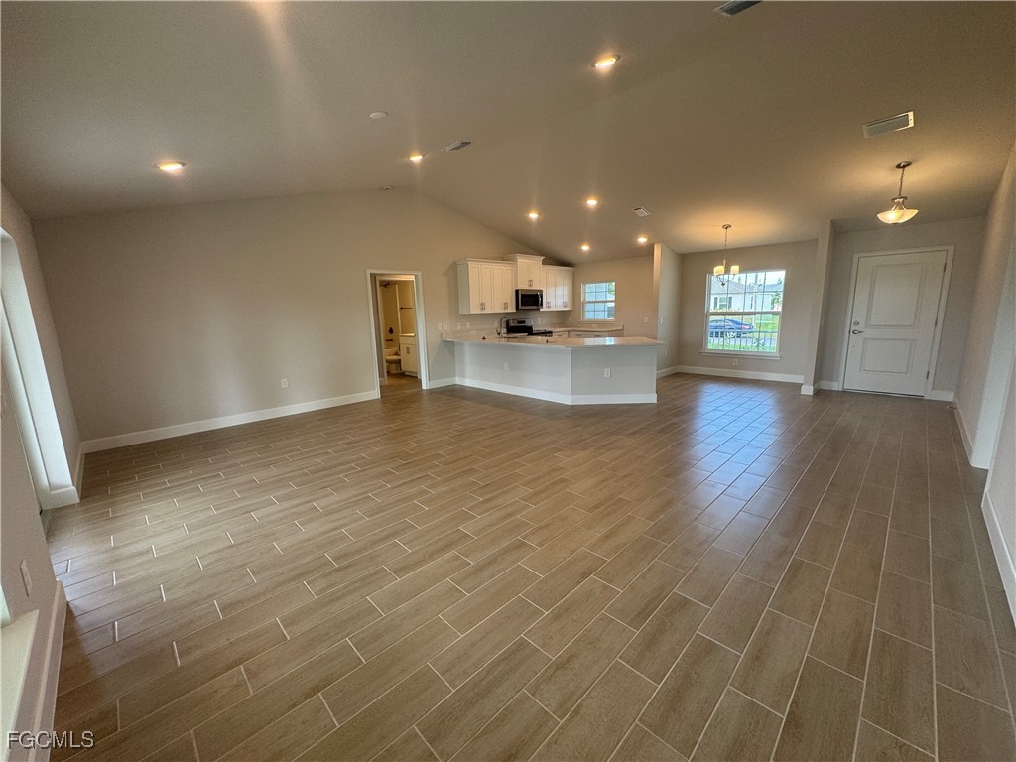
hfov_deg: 102.1
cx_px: 508
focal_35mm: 14
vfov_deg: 85.7
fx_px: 411
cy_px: 381
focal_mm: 2.22
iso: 125
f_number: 2.2
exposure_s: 1/120
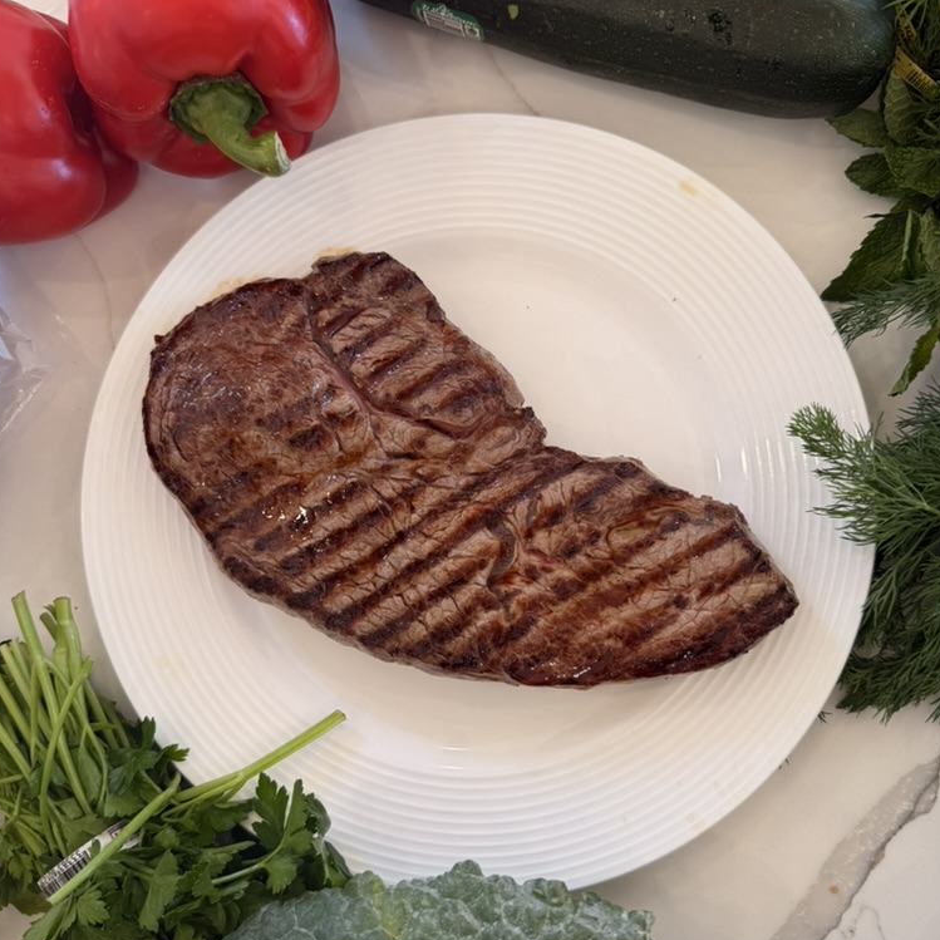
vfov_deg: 55.5
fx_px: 891
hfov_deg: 55.6
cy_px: 512
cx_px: 473
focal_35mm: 29
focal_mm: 6.76
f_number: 1.78
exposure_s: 1/120
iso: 64
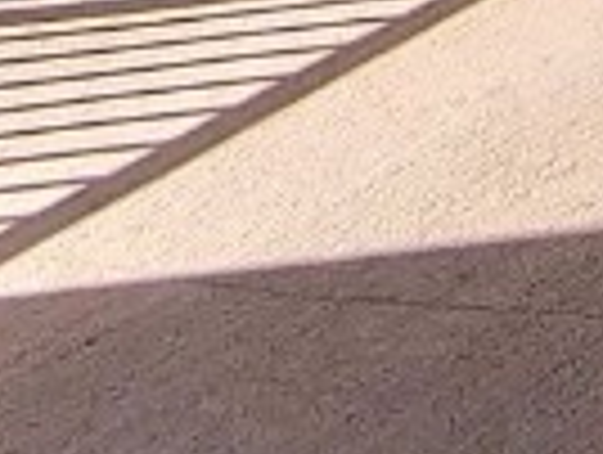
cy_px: -859
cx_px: 333
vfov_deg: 10.8
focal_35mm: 99
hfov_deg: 19.8
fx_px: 1728
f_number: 2.2
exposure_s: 1/1290
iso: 50
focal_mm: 2.2
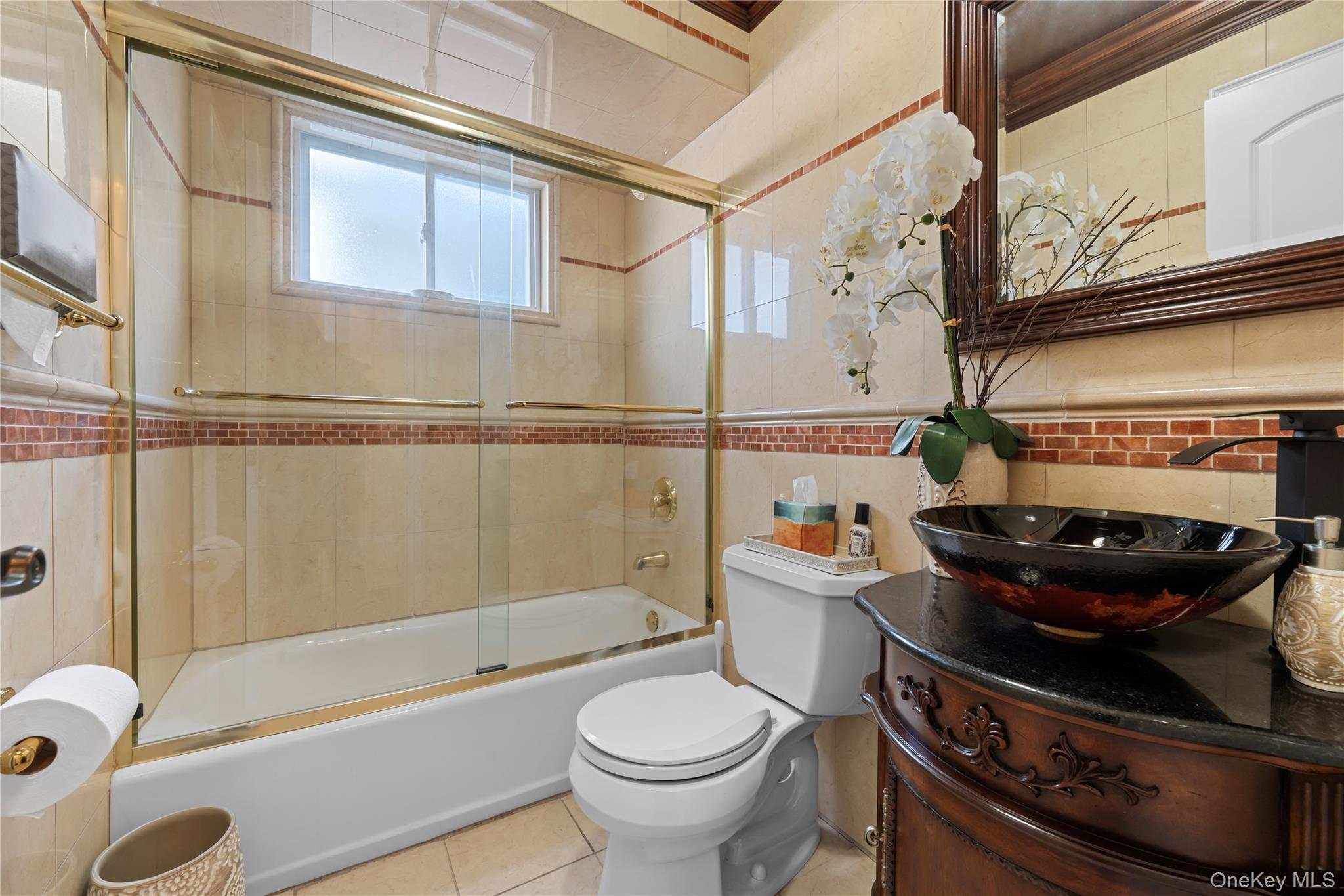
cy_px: 448
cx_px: 672
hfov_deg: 104.3
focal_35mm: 14
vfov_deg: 81.2
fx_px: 523
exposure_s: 1/3
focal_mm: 14
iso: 400
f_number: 10
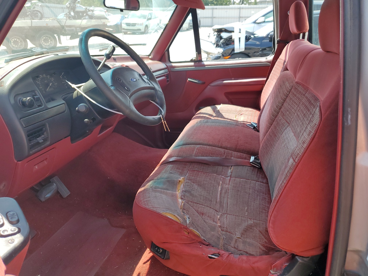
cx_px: 184
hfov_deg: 67.3
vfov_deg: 53.1
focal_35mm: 26
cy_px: 138
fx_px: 276
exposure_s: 1/667
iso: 50
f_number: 1.5
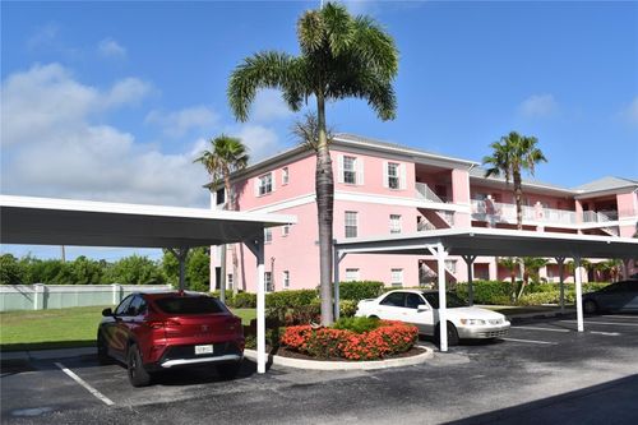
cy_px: 212
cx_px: 319
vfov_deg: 43.6
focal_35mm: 30
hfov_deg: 61.9
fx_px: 531
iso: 200
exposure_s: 1/500
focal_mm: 20
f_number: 11
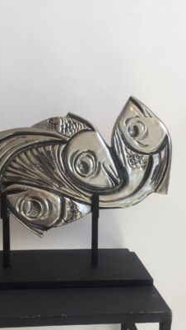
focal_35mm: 43
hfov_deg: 27.7
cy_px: 192
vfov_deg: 47.2
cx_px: 91
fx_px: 377
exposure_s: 1/50
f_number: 2.2
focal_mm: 4.15
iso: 32
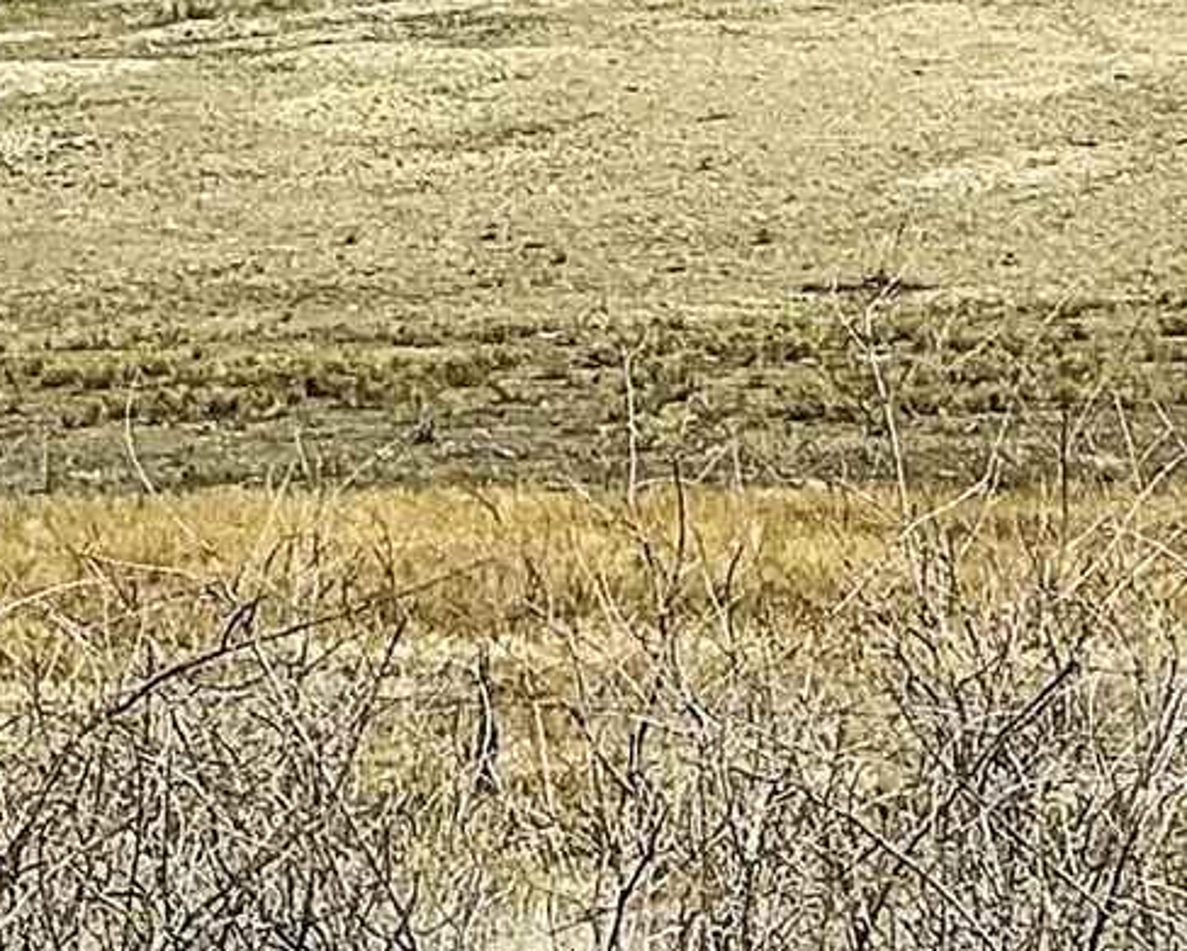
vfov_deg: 3.2
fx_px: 16627
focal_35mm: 473
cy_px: -1814
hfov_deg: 4.1
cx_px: 238
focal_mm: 9
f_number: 2.8
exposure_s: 1/1488
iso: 32
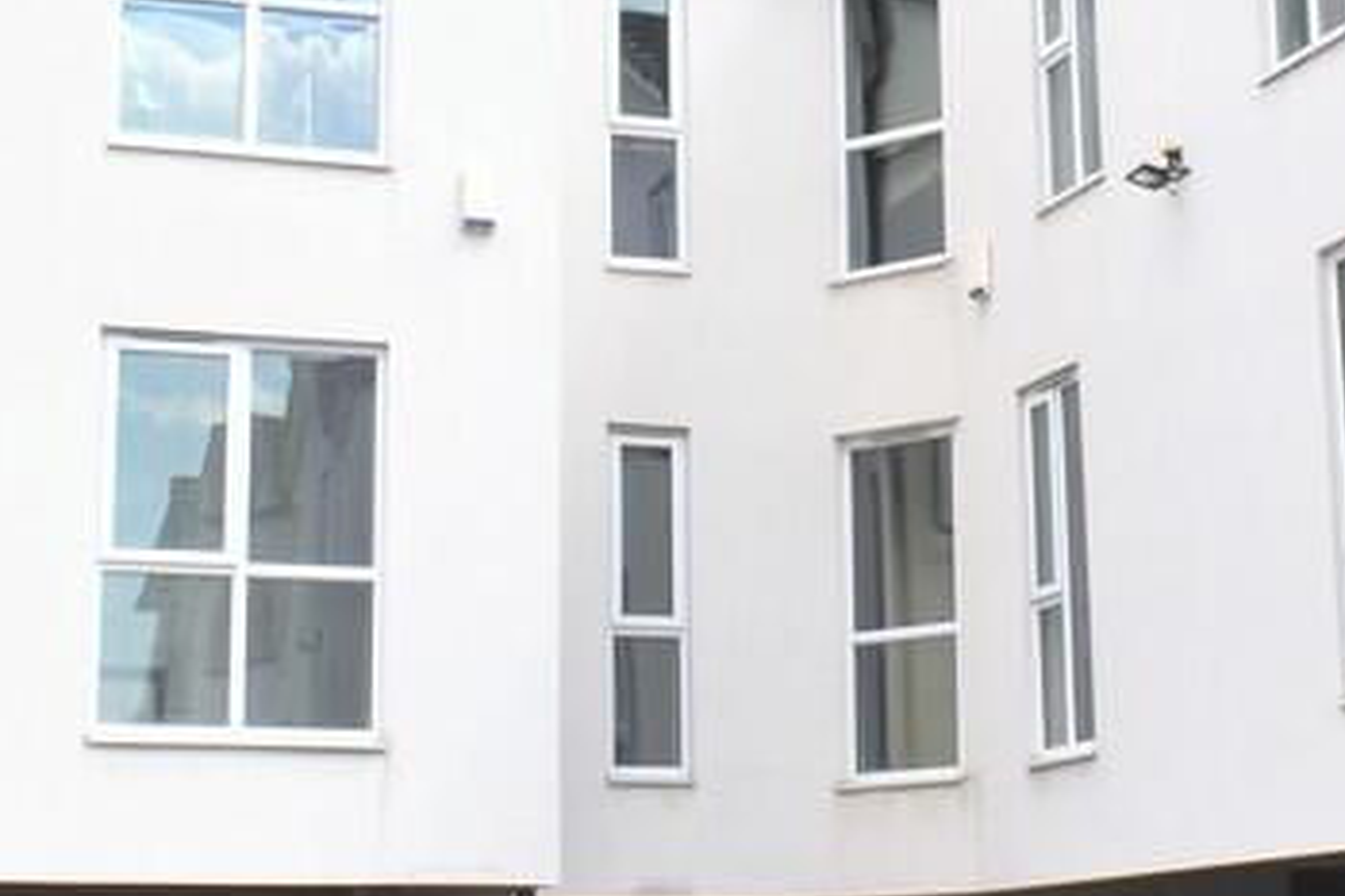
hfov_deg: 25.7
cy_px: 310
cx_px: 784
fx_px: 2950
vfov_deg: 17.2
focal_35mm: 79
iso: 100
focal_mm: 18
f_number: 13
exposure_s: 1/200
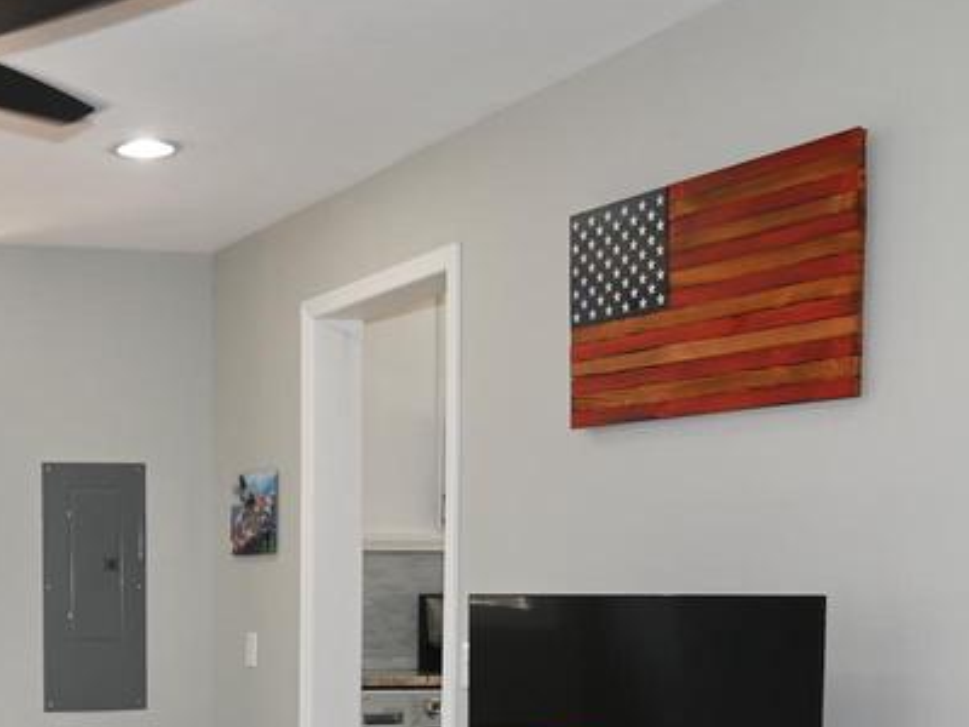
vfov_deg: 23.6
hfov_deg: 29.1
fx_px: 1652
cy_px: 757
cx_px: -131
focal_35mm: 59
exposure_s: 1/60
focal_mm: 24
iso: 400
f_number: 5.6
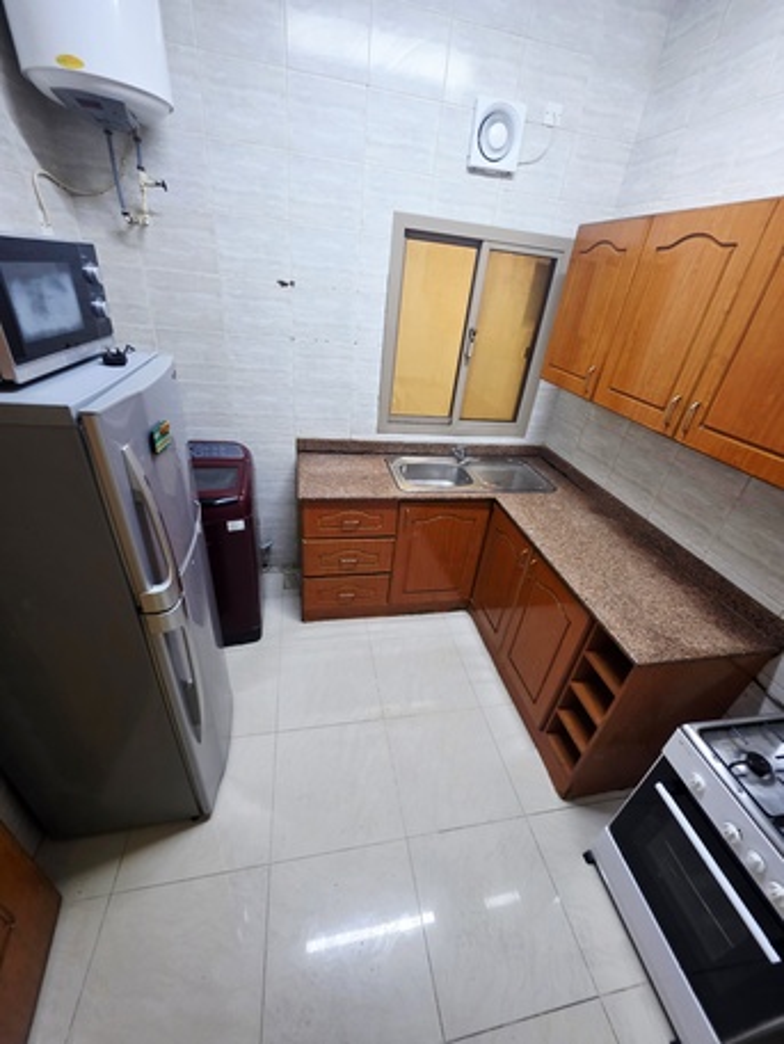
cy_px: 522
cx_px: 392
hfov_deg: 89.9
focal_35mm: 13
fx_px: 392
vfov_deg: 106.2
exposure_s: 1/50.3
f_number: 1.9
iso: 200
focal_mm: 2.2
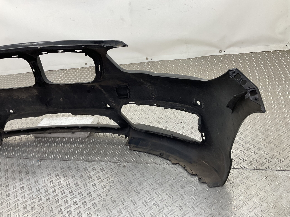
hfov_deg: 61.7
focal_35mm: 29
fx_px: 243
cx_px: 145
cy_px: 108
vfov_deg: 48.2
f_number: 1.8
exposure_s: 1/100
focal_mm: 3
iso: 32
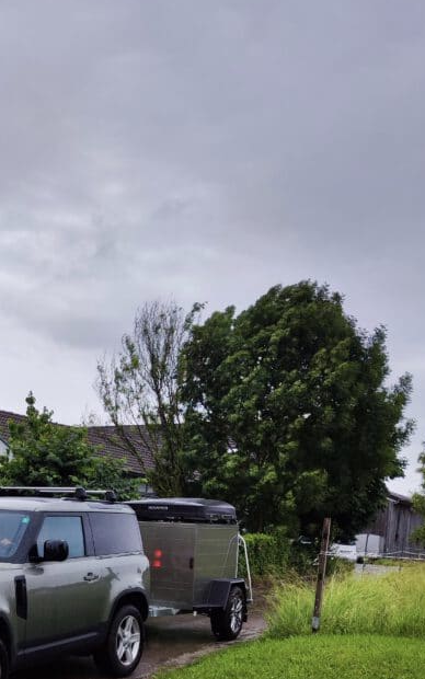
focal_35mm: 42
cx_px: 53
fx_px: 778
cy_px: 529
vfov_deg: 45.2
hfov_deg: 29.5
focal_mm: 5.59
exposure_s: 1/1105
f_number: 1.88
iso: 50
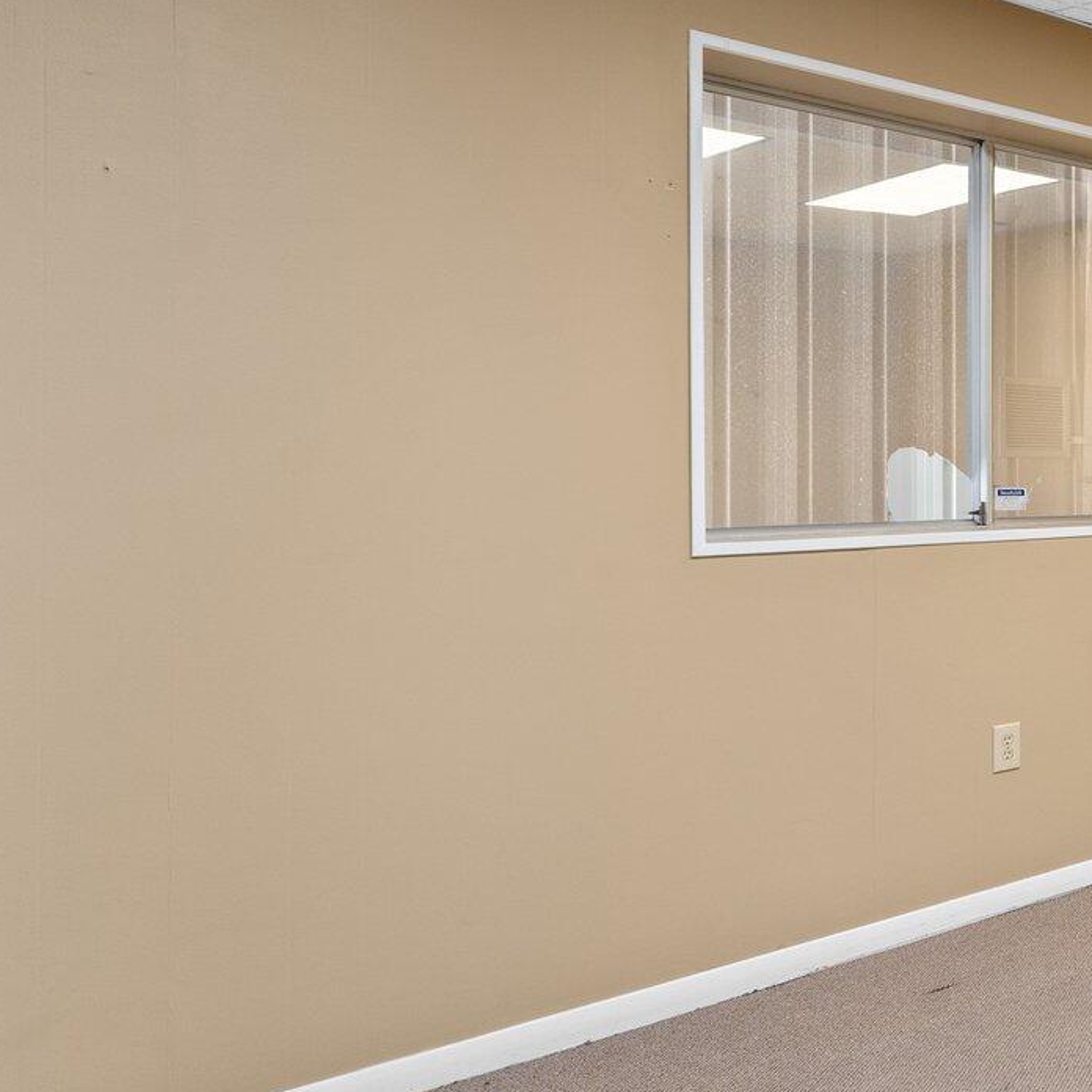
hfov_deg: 32.4
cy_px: 484
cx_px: 1486
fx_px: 1249
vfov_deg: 47.1
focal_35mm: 35
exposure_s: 1/8
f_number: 8
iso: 400
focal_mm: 14
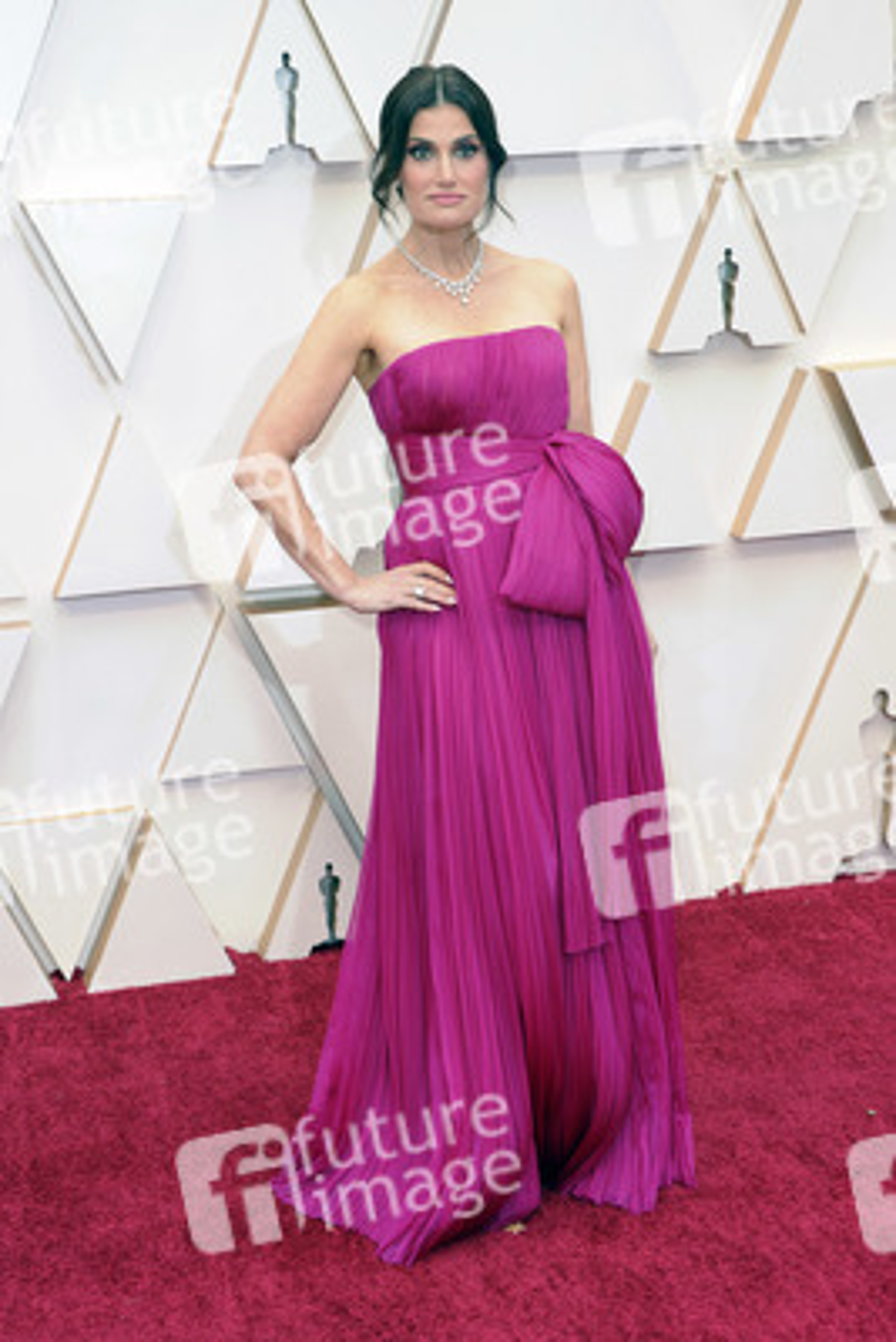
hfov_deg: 21.9
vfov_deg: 32.4
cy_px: 671
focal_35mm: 62
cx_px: 448
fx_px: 2312
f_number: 7.1
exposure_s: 1/200
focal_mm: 62
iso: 800
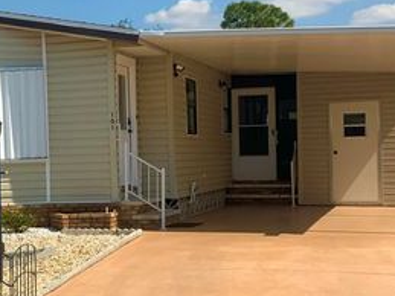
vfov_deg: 25.9
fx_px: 639
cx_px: 76
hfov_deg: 33.3
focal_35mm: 56
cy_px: 97
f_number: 1.8
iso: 20
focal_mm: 3
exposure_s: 1/2959
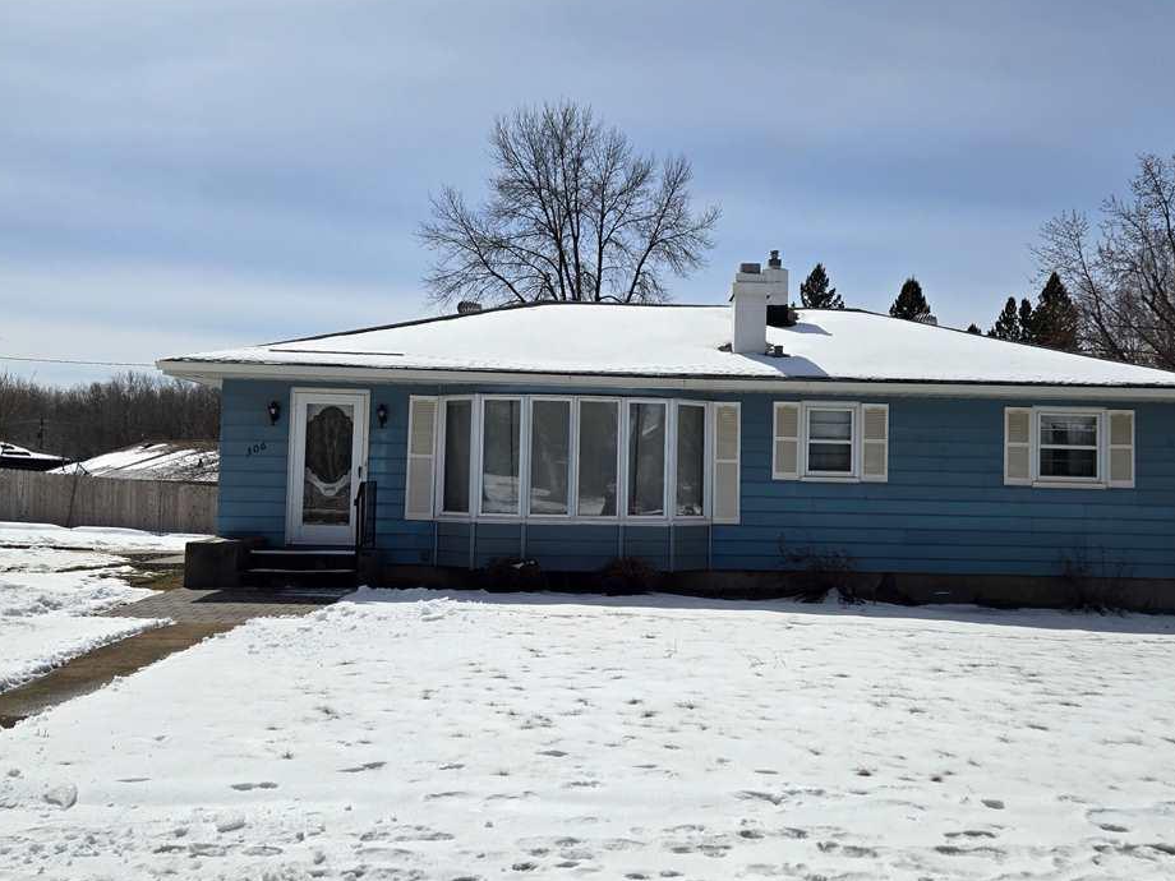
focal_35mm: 32
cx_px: 683
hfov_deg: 56.5
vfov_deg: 44.2
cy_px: 434
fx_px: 1086
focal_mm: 5.4
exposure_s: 1/5259
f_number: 1.8
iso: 25
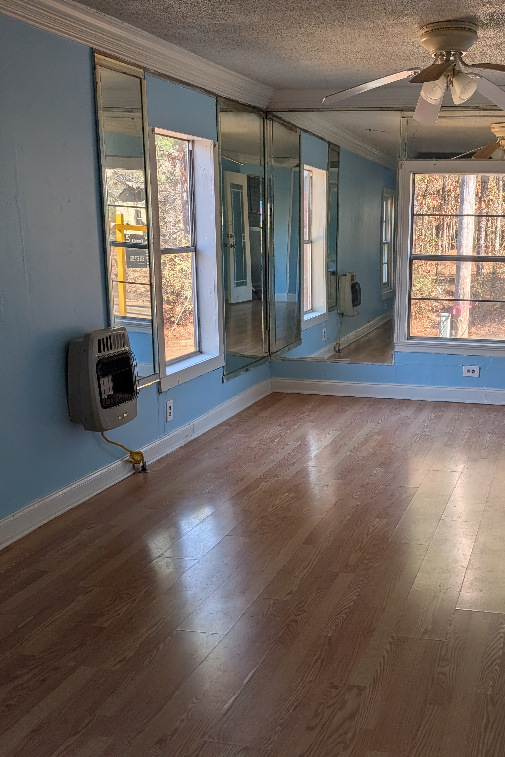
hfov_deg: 35.3
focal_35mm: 37
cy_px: 473
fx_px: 778
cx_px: 367
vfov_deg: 51.3
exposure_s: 1/690
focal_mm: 6.9
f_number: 1.68
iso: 23
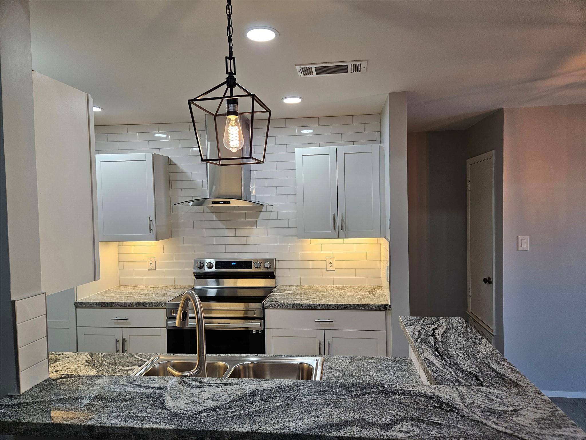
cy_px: 220
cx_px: 293
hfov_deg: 73.9
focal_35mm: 23
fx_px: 389
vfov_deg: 58.9
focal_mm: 5.4
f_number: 1.8
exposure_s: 1/120
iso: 80
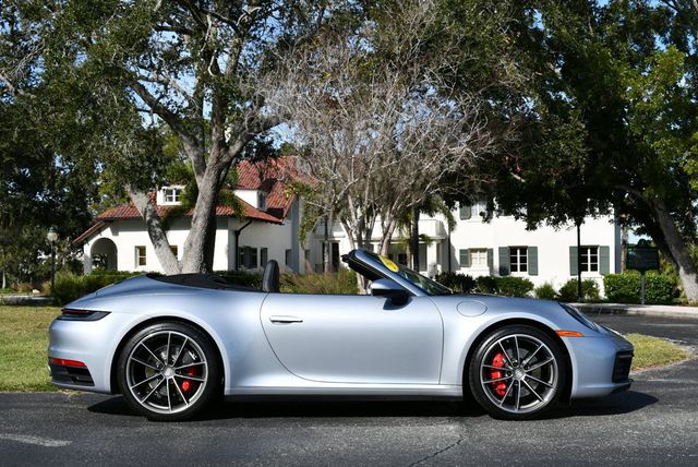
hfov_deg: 39.6
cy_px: 234
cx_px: 349
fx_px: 970
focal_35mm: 50
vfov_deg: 27.0
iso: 100
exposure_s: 1/320
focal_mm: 25
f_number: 8
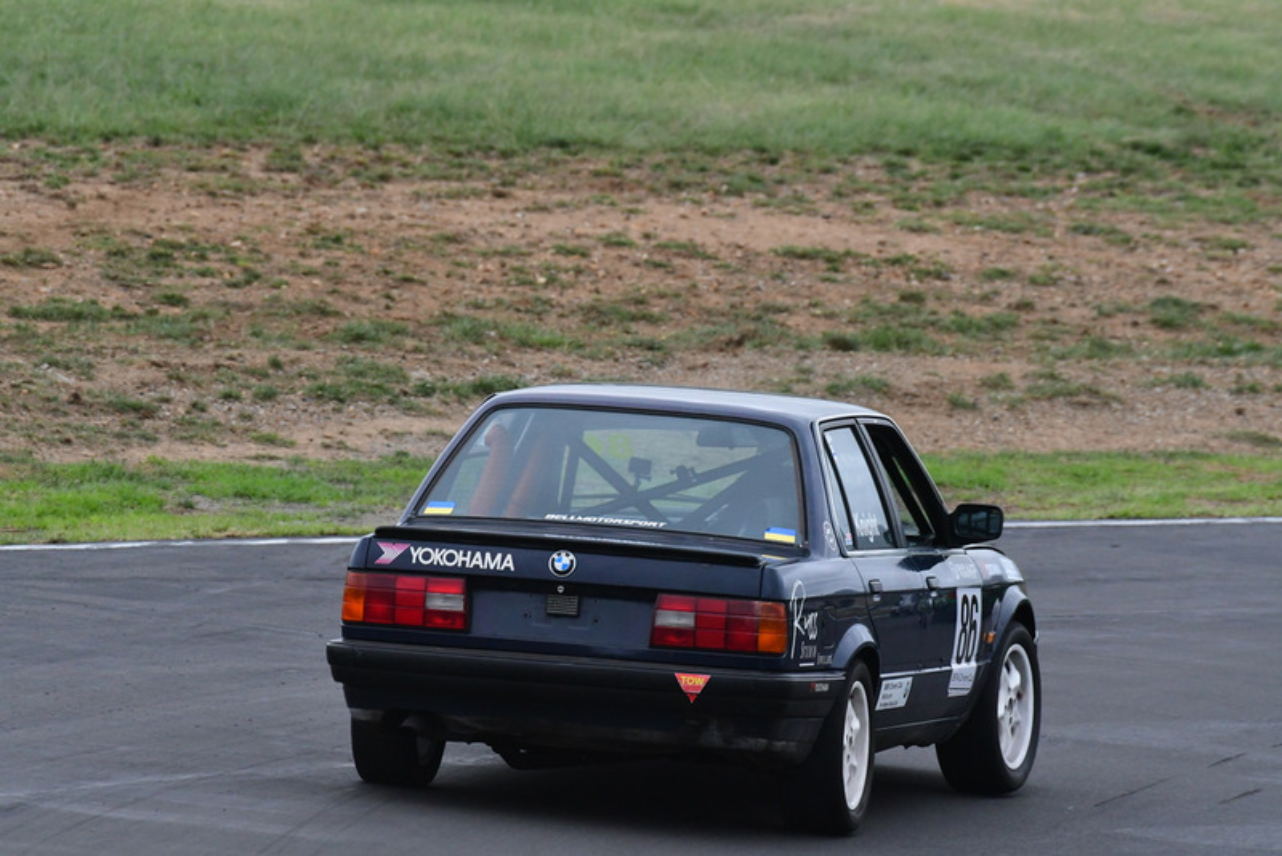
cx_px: 641
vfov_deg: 2.2
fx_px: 22442
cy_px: 428
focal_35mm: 630
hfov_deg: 3.3
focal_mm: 420
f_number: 9
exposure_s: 1/640
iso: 2000
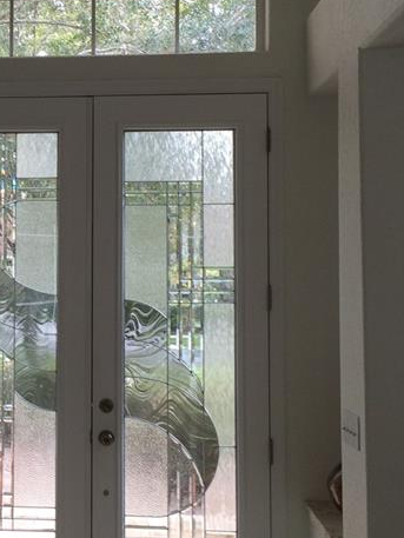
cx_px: -11
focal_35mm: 65
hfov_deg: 21.7
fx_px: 1011
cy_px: 208
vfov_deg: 29.7
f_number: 2.2
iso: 50
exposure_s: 1/60
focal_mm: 4.15
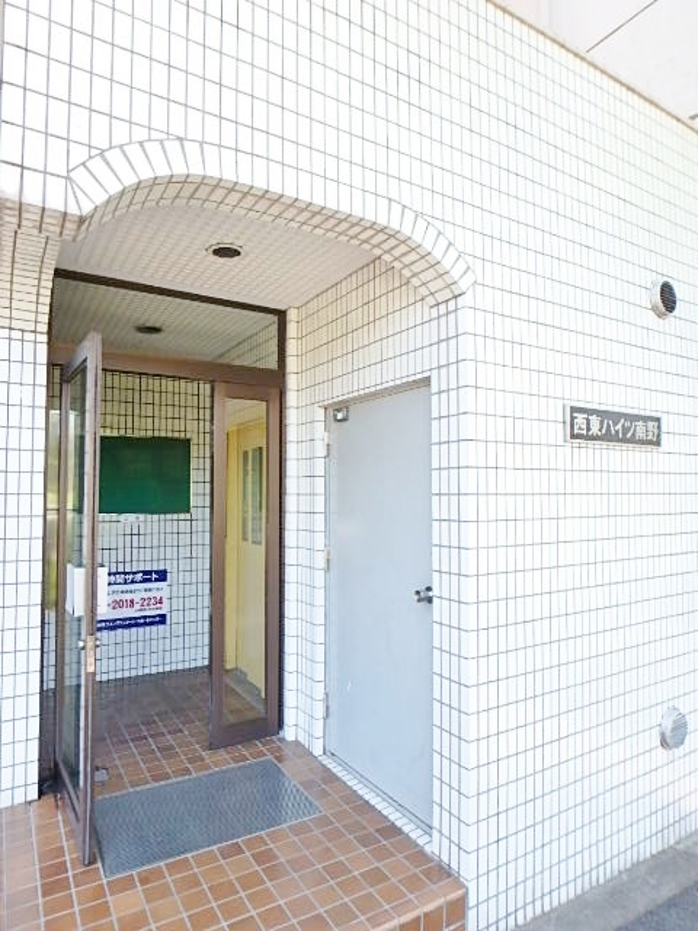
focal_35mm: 21
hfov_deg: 63.4
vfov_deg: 79.0
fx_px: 565
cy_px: 466
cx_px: 349
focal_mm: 3.7
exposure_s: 1/80
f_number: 3.5
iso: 125
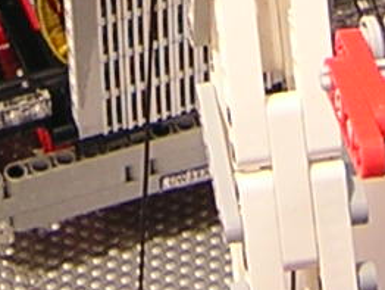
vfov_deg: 5.7
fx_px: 2716
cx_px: 156
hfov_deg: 8.1
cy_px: -561
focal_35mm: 244
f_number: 2.7
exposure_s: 1/4.3
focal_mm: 5.2
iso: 151
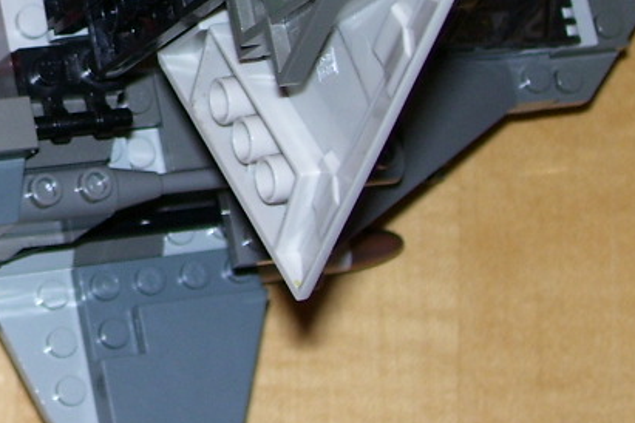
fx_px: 2998
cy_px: -23
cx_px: -253
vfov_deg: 8.0
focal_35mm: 170
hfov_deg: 11.7
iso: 80
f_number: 3.4
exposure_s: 1/60
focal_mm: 9.4
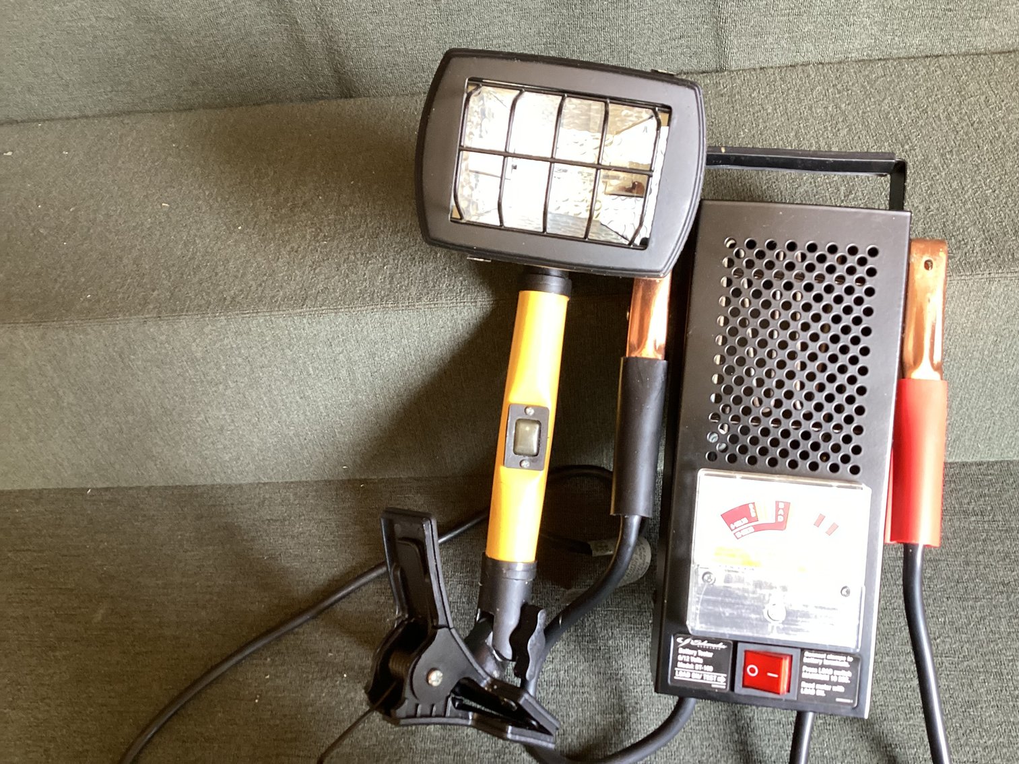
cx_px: 510
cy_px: 382
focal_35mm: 31
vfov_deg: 45.4
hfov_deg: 58.3
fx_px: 913
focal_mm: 3.3
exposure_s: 1/50
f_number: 2.4
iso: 160
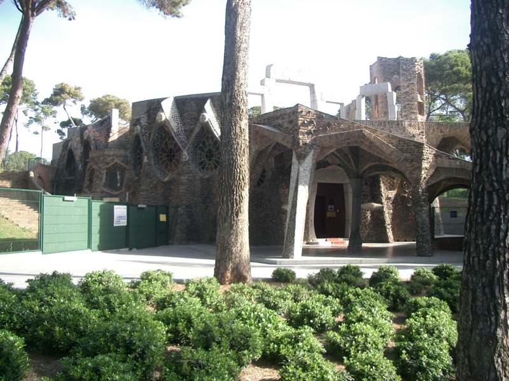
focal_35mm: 35
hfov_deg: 52.6
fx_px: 515
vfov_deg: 40.7
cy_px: 190
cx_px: 254
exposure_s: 1/250
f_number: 2.6
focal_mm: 5.8
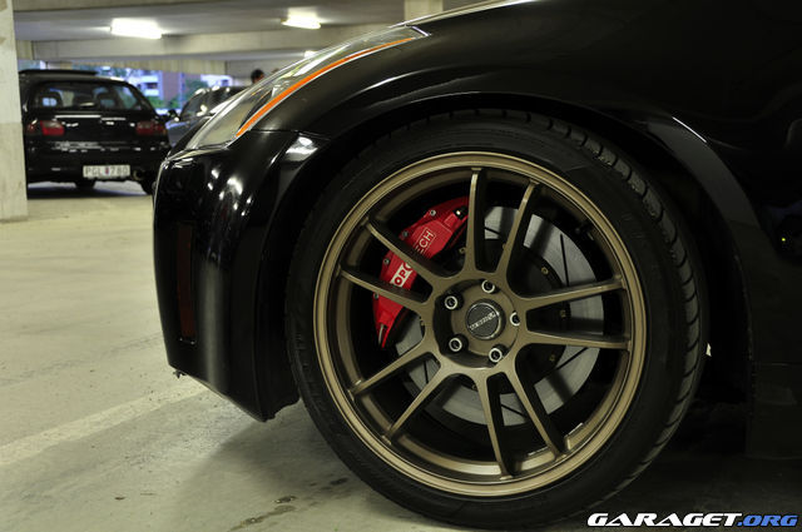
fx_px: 1135
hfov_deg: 38.9
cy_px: 266
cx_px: 401
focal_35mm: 51
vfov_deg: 26.4
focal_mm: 34
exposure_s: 1
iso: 200
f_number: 7.1
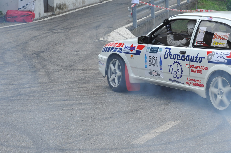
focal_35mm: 115
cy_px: 80
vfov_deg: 11.9
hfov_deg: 17.7
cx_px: 182
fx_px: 737
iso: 400
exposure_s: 1/100
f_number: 18
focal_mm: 70
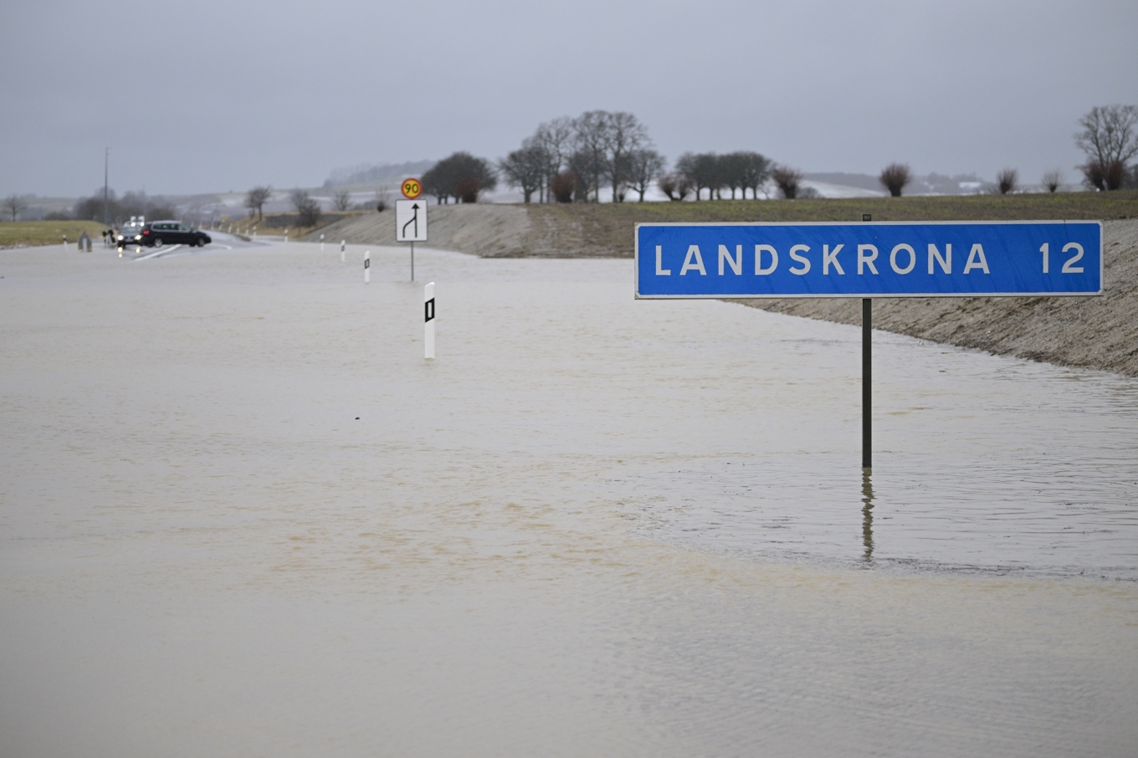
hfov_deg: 18.6
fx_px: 3476
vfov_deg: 12.4
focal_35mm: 110
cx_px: 569
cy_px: 379
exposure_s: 1/640
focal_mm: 110
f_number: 4.5
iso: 900
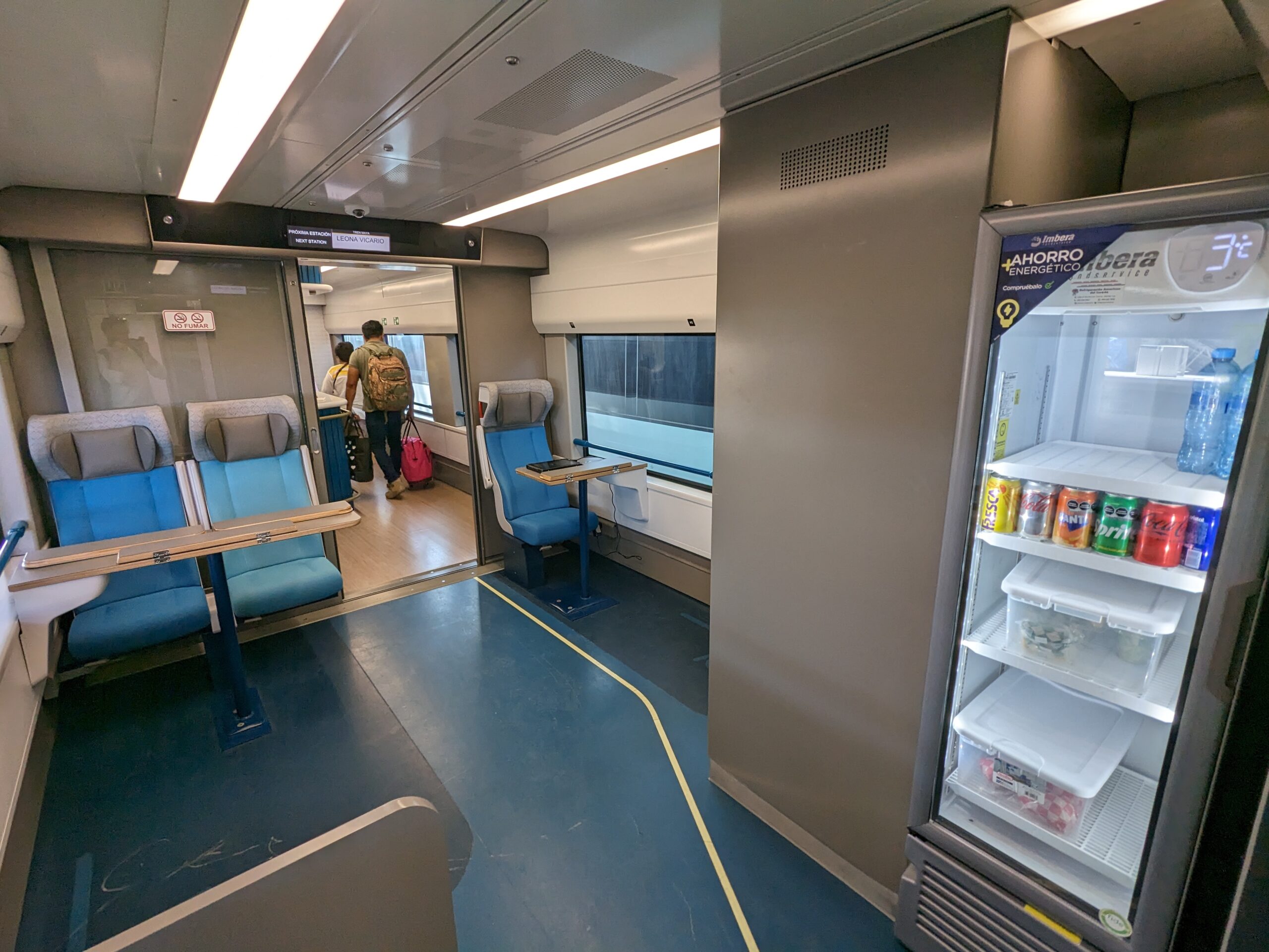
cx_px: 634
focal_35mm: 16
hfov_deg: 94.5
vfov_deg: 78.1
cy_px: 476
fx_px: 587
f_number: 2.2
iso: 143
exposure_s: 1/120
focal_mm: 2.35
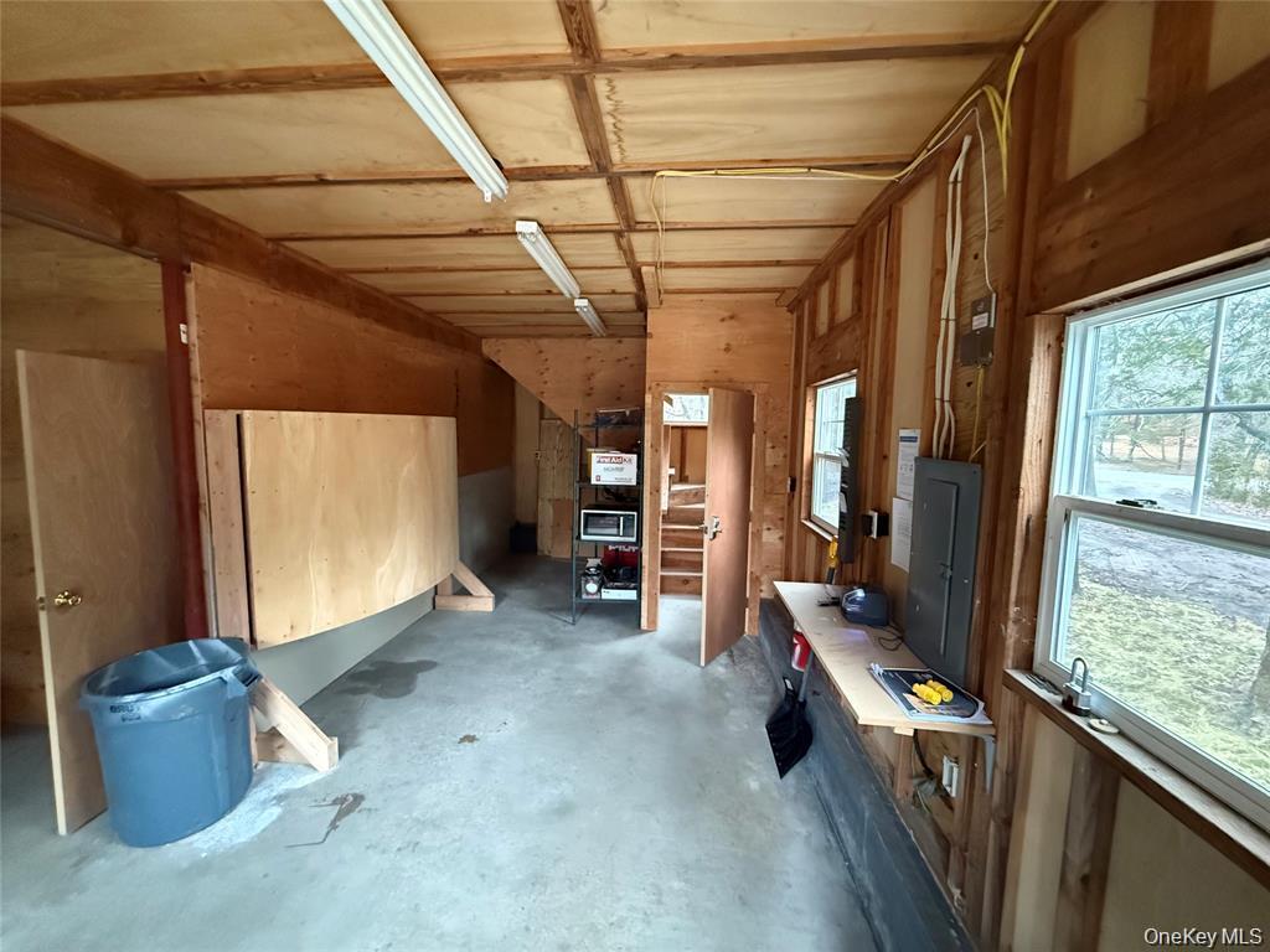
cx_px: 635
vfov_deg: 85.7
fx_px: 514
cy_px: 476
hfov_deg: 102.1
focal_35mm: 14
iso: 1600
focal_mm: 2.22
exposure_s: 1/55
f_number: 2.2
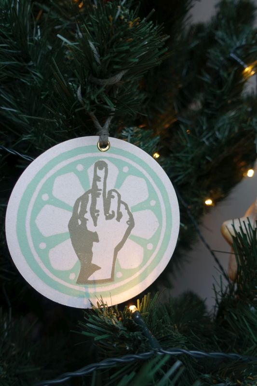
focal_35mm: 24
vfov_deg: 73.8
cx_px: 128
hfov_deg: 53.1
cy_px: 193
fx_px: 257
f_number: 2.5
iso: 160
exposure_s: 1/30
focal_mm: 8.8
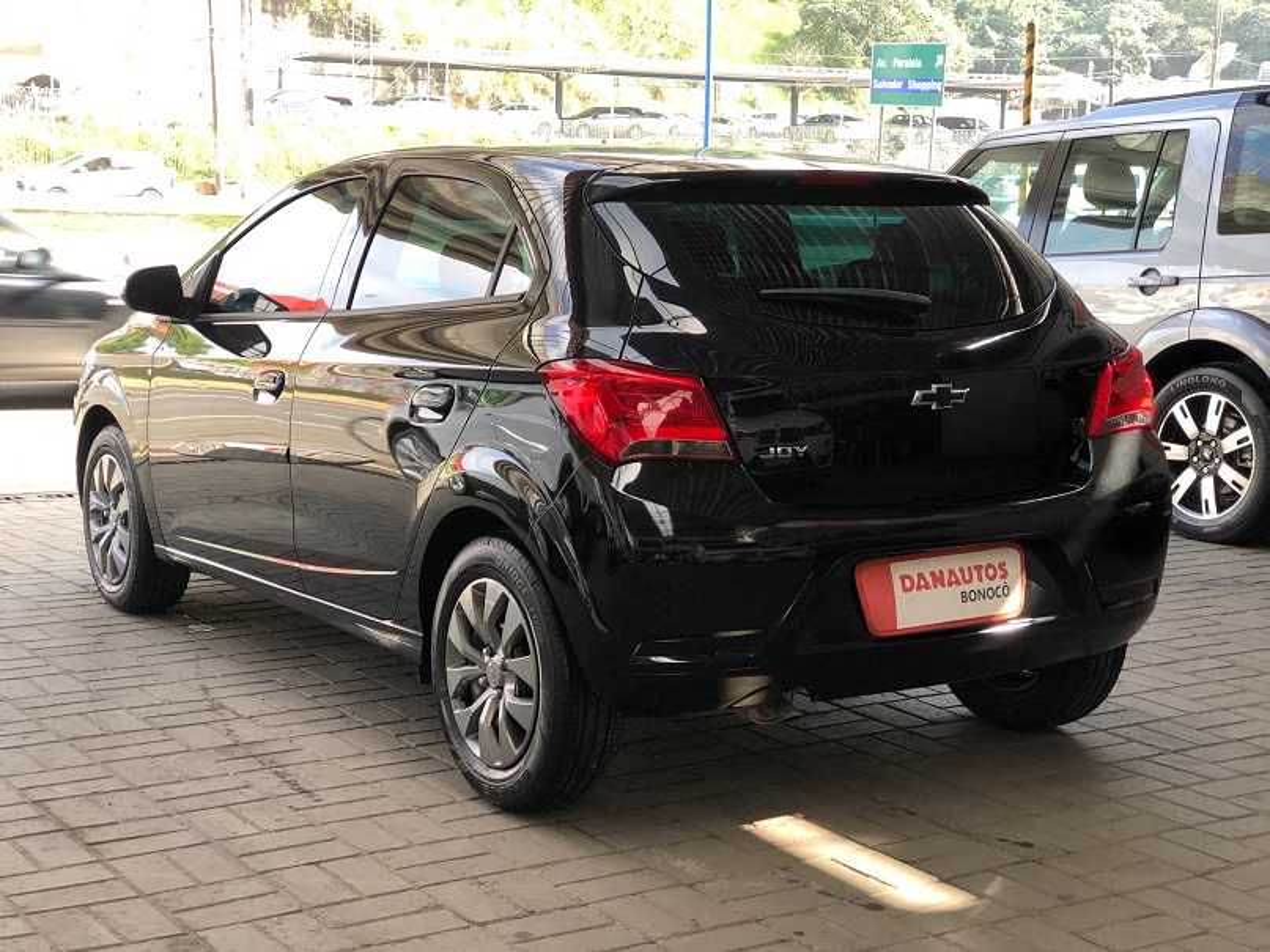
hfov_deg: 33.8
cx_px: 635
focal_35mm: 57
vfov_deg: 25.7
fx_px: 2091
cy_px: 476
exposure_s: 1/30
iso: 20
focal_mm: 6.6
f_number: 2.8
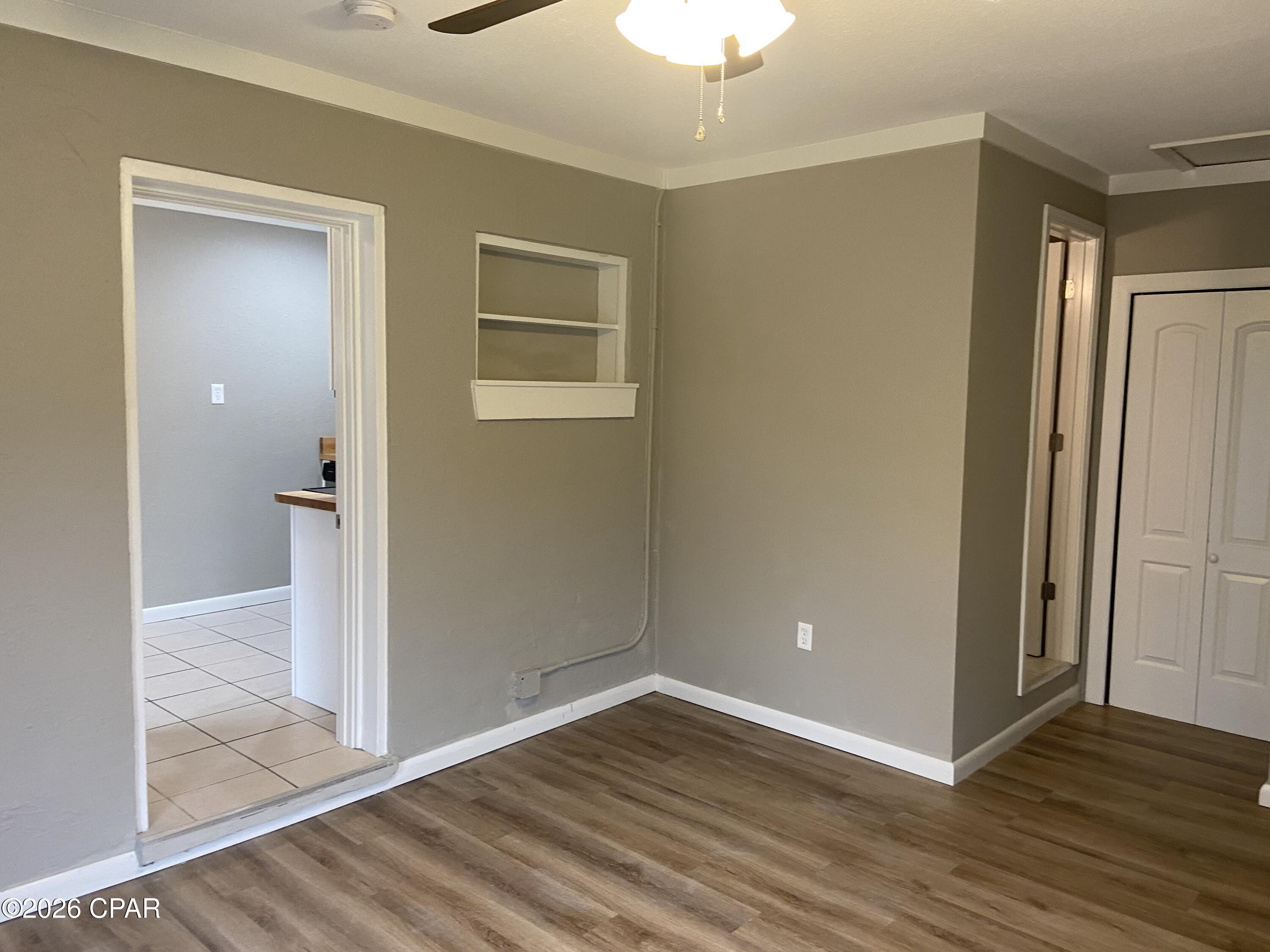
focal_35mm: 26
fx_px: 954
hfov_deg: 67.3
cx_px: 635
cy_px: 476
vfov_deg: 53.1
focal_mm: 4.25
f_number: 1.8
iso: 125
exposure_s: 1/60
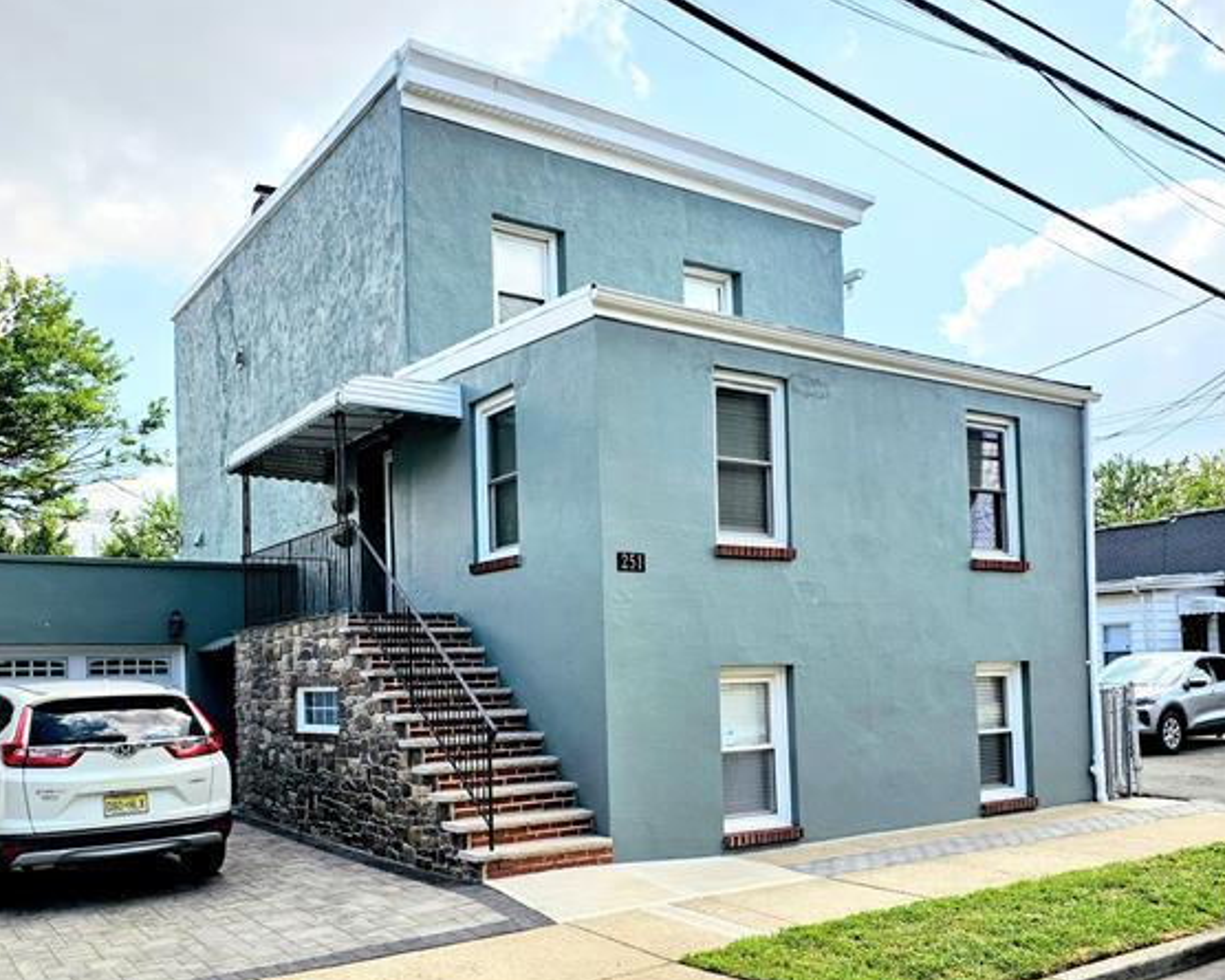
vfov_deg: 46.6
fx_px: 1124
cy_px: 625
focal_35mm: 31
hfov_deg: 57.2
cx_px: 597
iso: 10
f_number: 1.7
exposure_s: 1/655
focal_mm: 6.3
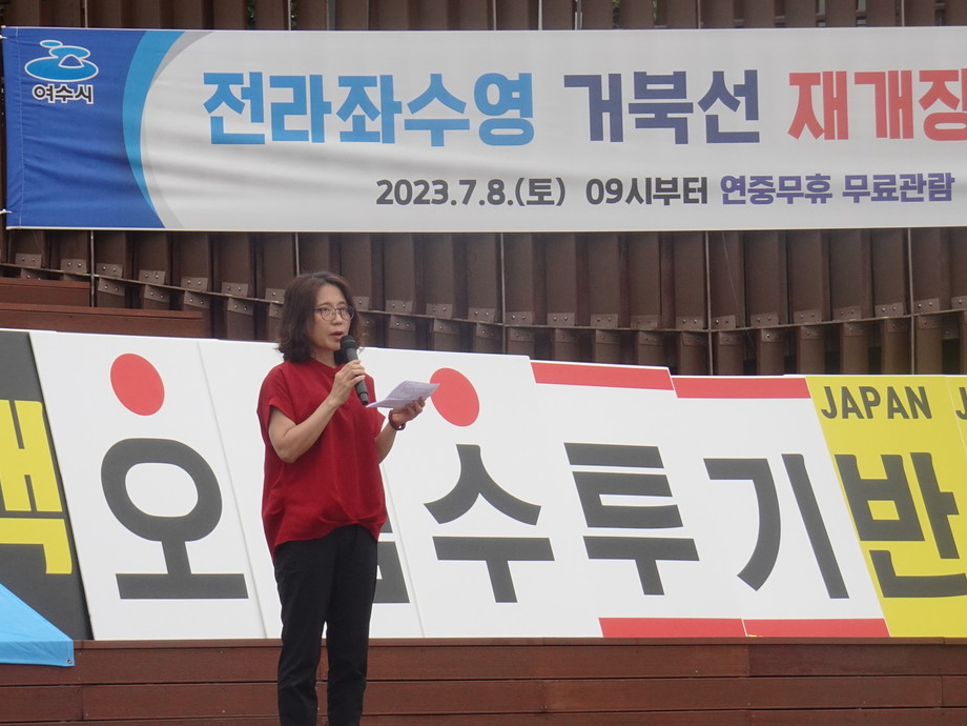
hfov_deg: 10.3
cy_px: 456
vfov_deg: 7.7
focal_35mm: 192
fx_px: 5364
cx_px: 394
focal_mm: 21.87
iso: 100
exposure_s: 1/160
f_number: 5.6
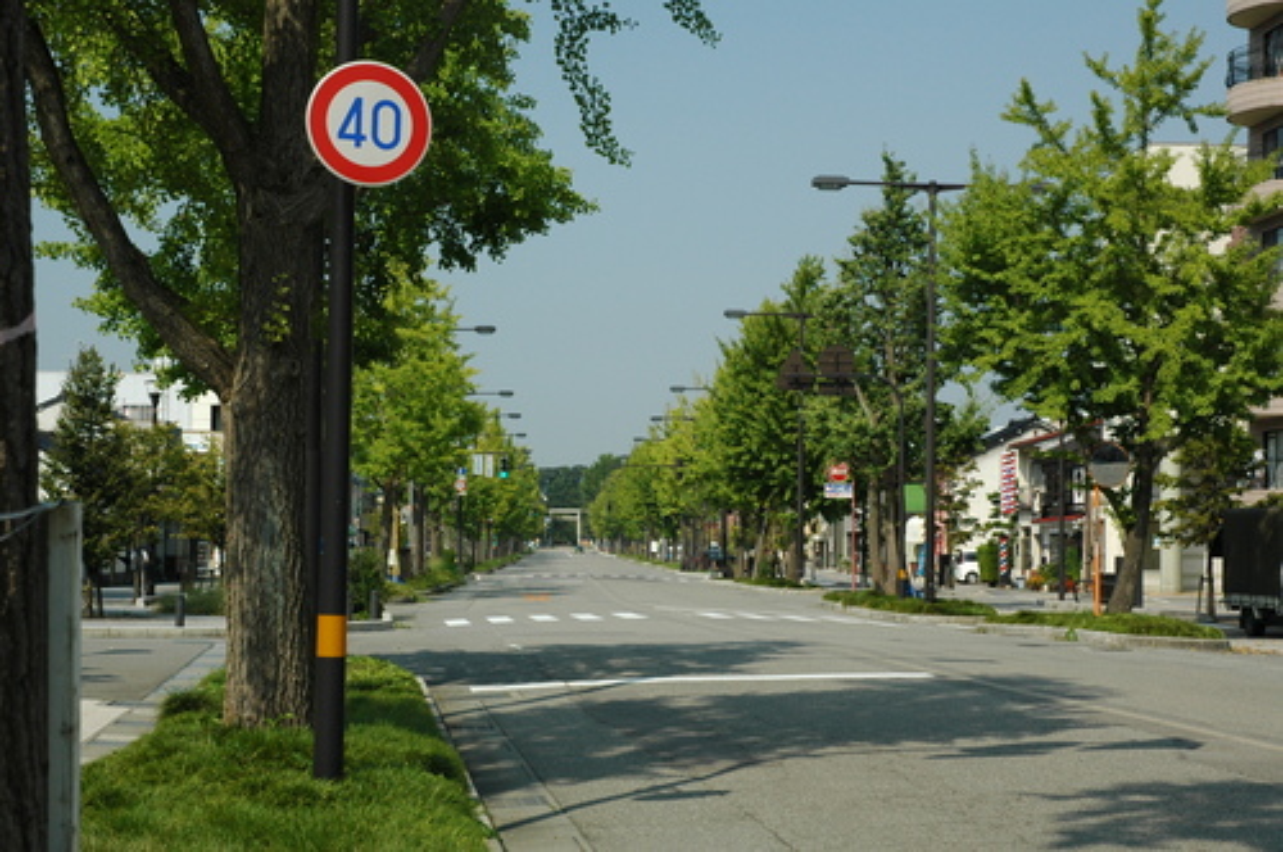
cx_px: 642
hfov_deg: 30.5
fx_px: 2349
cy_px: 426
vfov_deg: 20.6
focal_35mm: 66
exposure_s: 1/1250
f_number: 8
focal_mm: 44
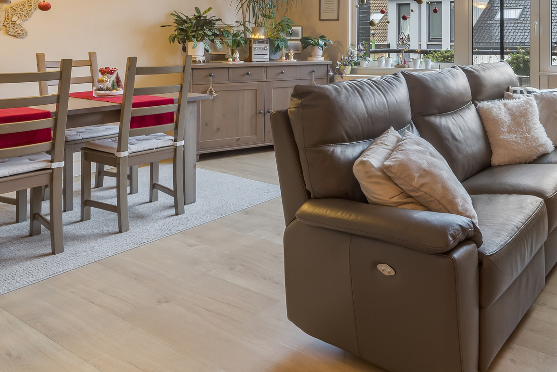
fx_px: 449
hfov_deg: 55.5
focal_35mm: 29
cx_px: 497
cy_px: 43
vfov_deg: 41.7
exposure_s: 1/2
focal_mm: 14
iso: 250
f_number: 8
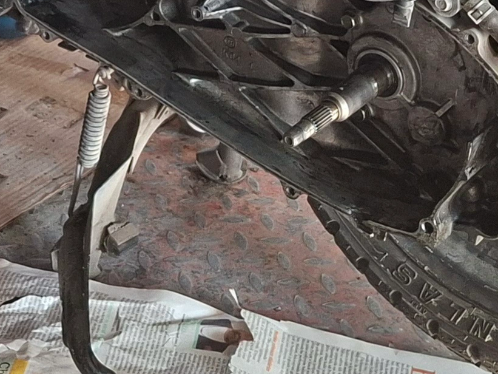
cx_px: -67
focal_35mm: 112
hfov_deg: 16.9
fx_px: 1612
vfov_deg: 11.8
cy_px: -389
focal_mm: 5.54
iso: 80
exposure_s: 1/100
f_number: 1.8
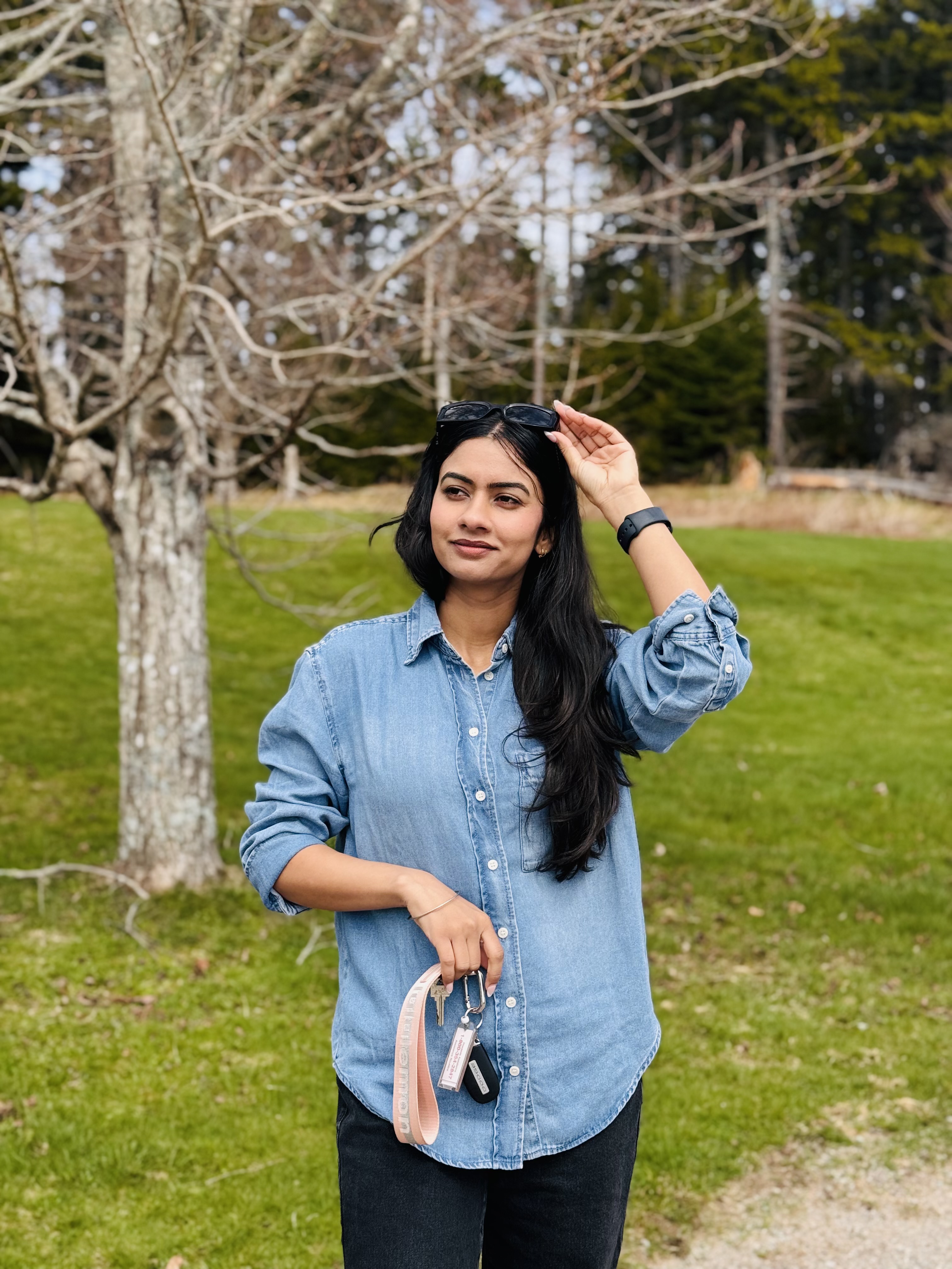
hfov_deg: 30.3
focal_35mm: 48
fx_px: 1760
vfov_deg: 39.7
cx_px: 476
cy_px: 634
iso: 64
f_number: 1.78
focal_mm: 6.76
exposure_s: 1/2513
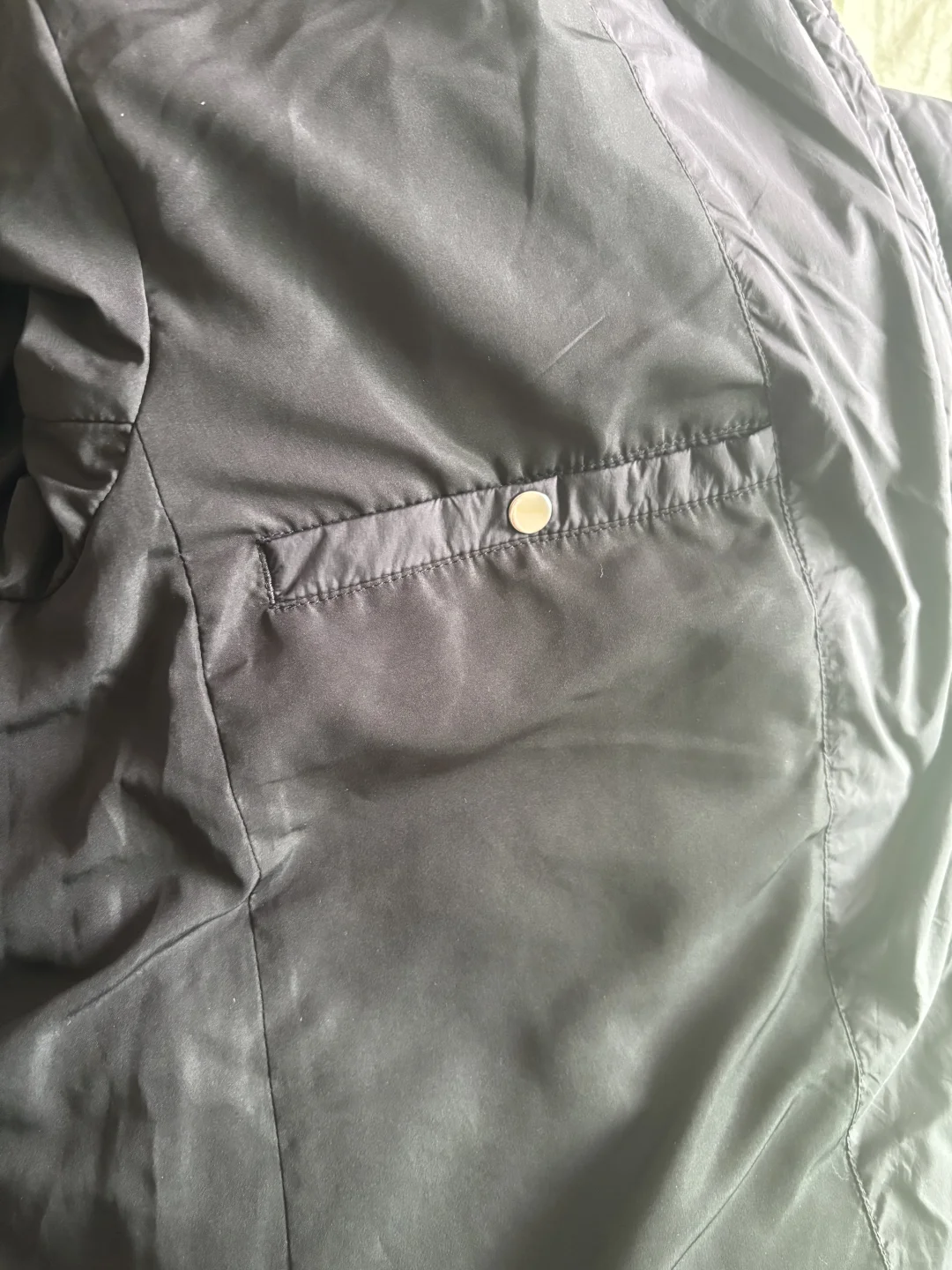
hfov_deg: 53.1
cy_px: 635
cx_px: 476
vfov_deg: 67.3
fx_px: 953
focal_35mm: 26
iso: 500
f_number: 1.6
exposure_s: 1/60
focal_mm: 5.96
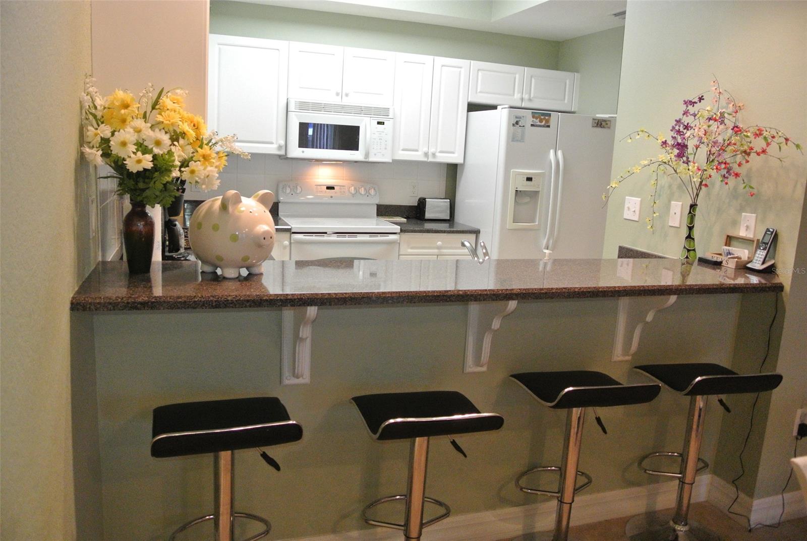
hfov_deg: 67.3
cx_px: 404
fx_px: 606
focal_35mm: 27
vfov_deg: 48.1
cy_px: 270
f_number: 3.5
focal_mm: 10
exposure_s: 1/100
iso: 1600
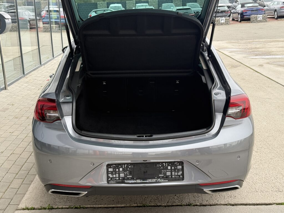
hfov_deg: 39.7
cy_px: 106
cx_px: 142
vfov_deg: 30.3
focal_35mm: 48
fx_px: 394
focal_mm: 6.76
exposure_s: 1/250
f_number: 1.78
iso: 64
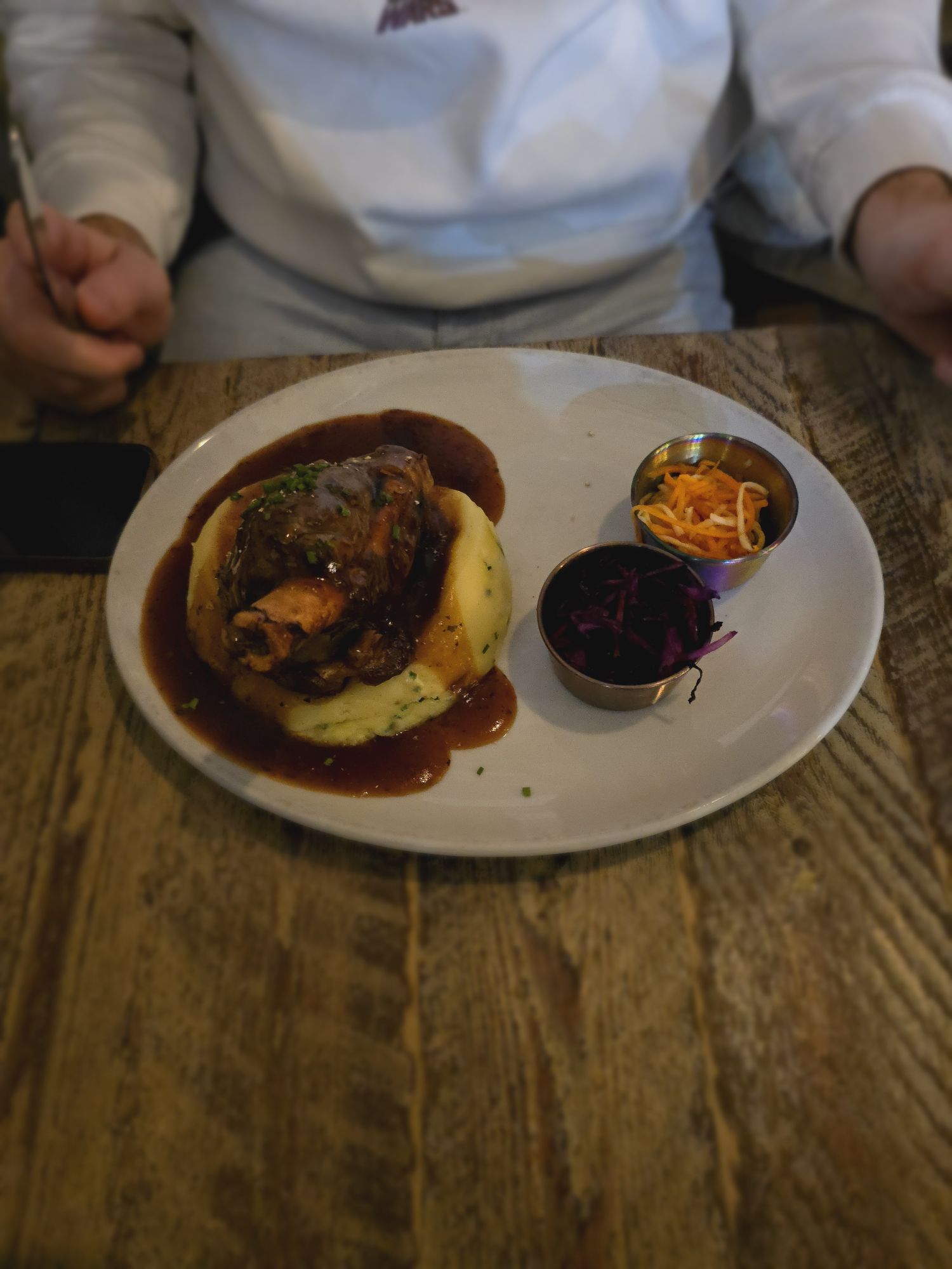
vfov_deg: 73.9
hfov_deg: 58.9
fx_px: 843
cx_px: 476
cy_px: 634
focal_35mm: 23
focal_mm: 6.3
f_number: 1.7
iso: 1250
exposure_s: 1/25
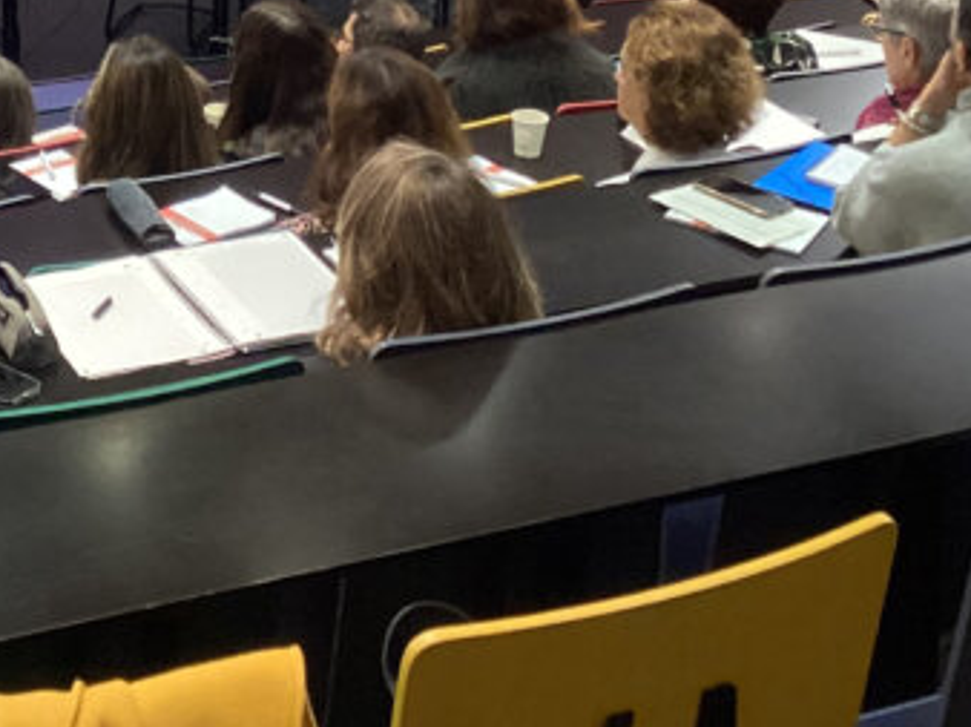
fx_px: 2635
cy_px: -124
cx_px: -37
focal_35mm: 94
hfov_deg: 20.1
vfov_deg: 15.2
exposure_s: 1/33
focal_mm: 3.3
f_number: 2.4
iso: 320
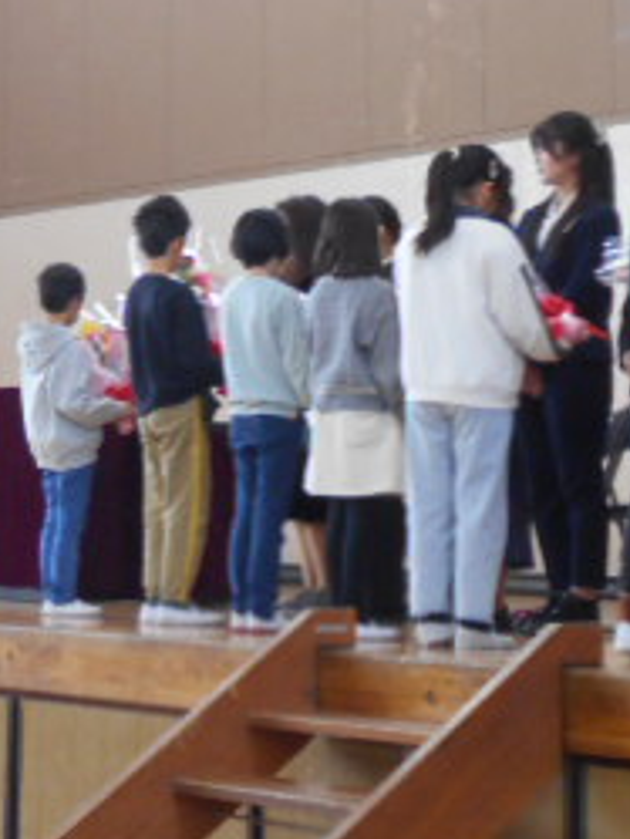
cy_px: 179
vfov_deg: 17.3
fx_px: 2740
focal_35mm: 113
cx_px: -57
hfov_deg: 12.9
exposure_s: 1/30
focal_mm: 7.7
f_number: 4.2
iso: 220
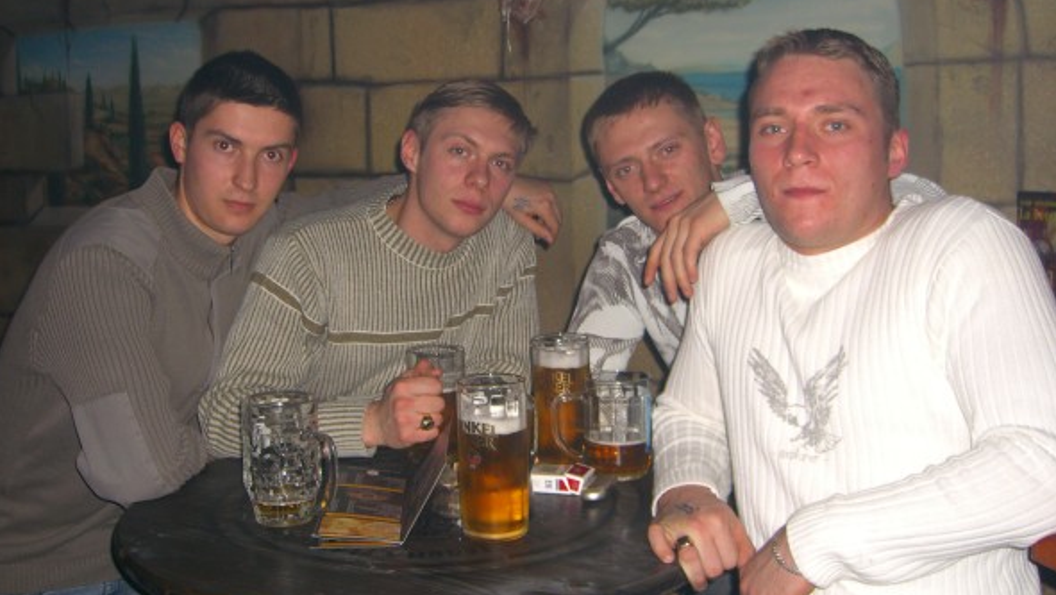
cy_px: 268
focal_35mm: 42
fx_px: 1177
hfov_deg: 48.3
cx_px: 522
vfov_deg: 28.4
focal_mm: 7.9
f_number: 2.8
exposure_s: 1/60
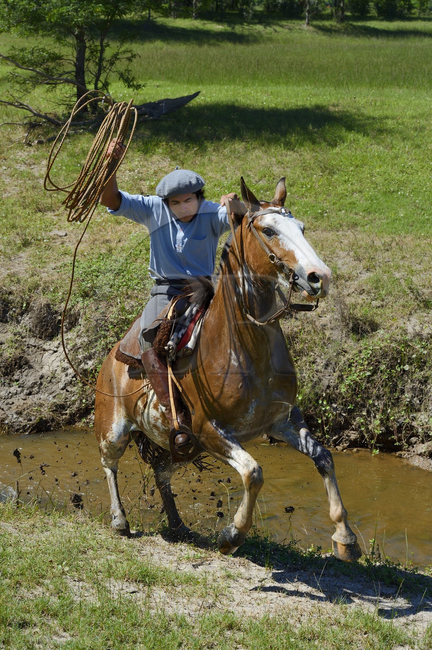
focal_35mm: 70
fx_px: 1261
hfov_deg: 19.4
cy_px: 325
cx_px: 216
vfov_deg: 28.9
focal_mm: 70
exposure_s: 1/800
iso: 400
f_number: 9
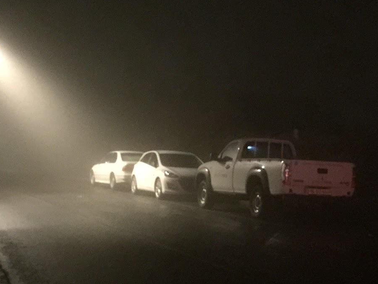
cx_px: 185
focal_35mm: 66
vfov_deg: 22.2
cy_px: 178
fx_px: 721
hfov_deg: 29.4
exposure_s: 1/4
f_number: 2.2
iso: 400
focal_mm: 4.15
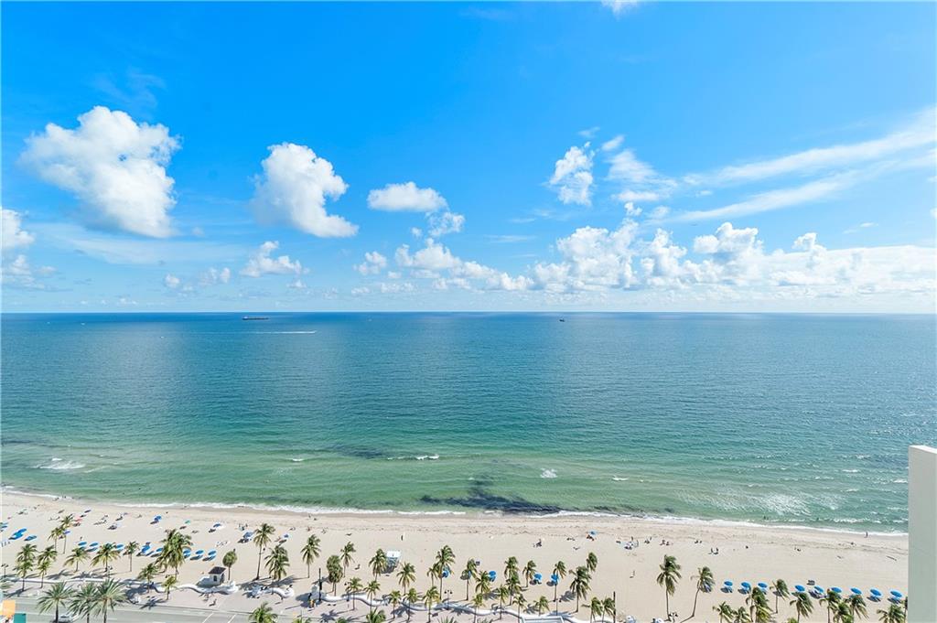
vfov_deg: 77.2
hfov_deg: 100.4
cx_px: 468
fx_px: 390
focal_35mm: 15
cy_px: 312
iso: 100
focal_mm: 10
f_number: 11
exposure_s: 1/250
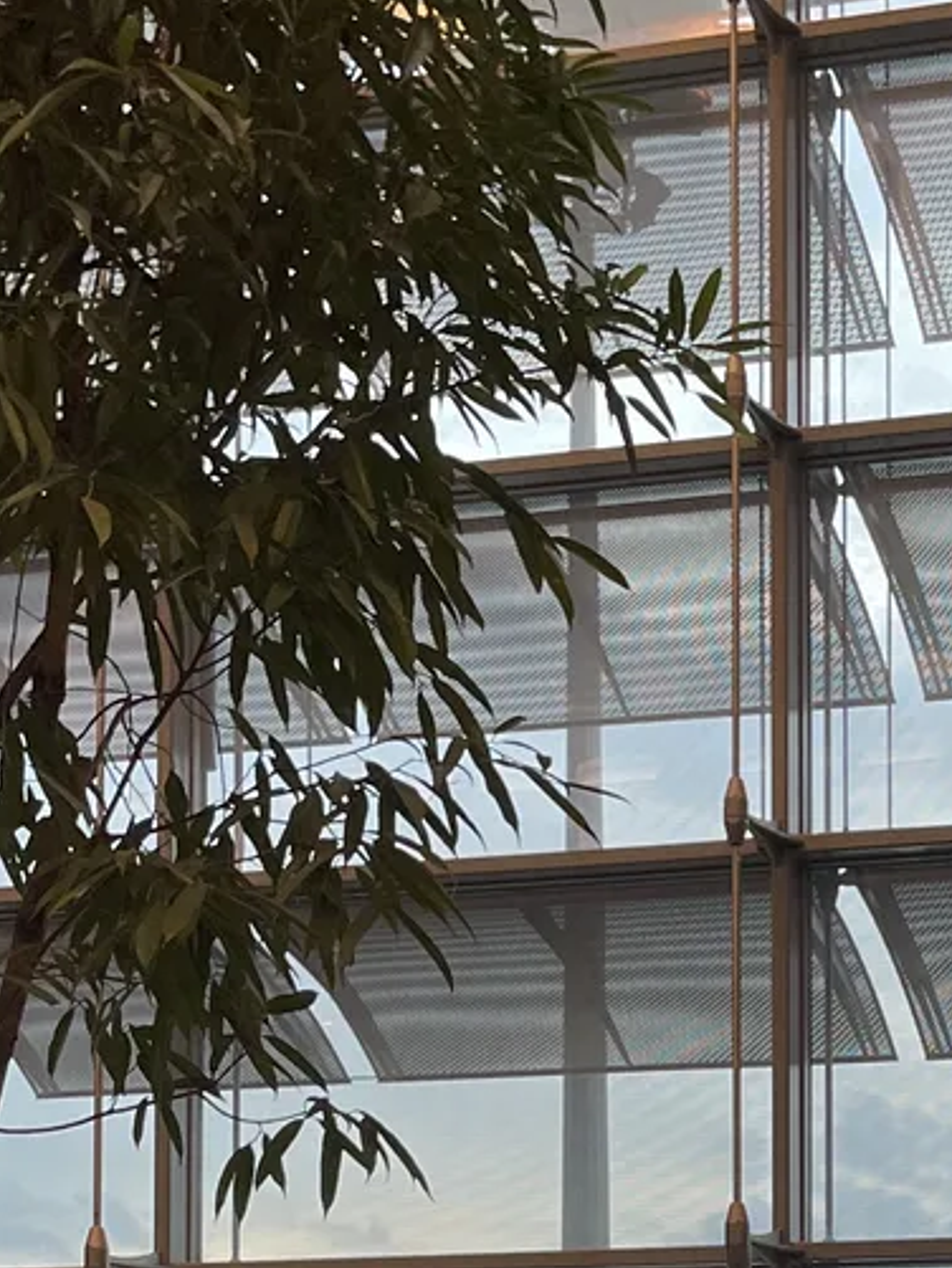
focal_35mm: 83
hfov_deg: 17.2
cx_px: 1071
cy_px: 1496
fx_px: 3042
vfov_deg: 21.9
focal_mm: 4.2
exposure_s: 1/100
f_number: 1.6
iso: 80
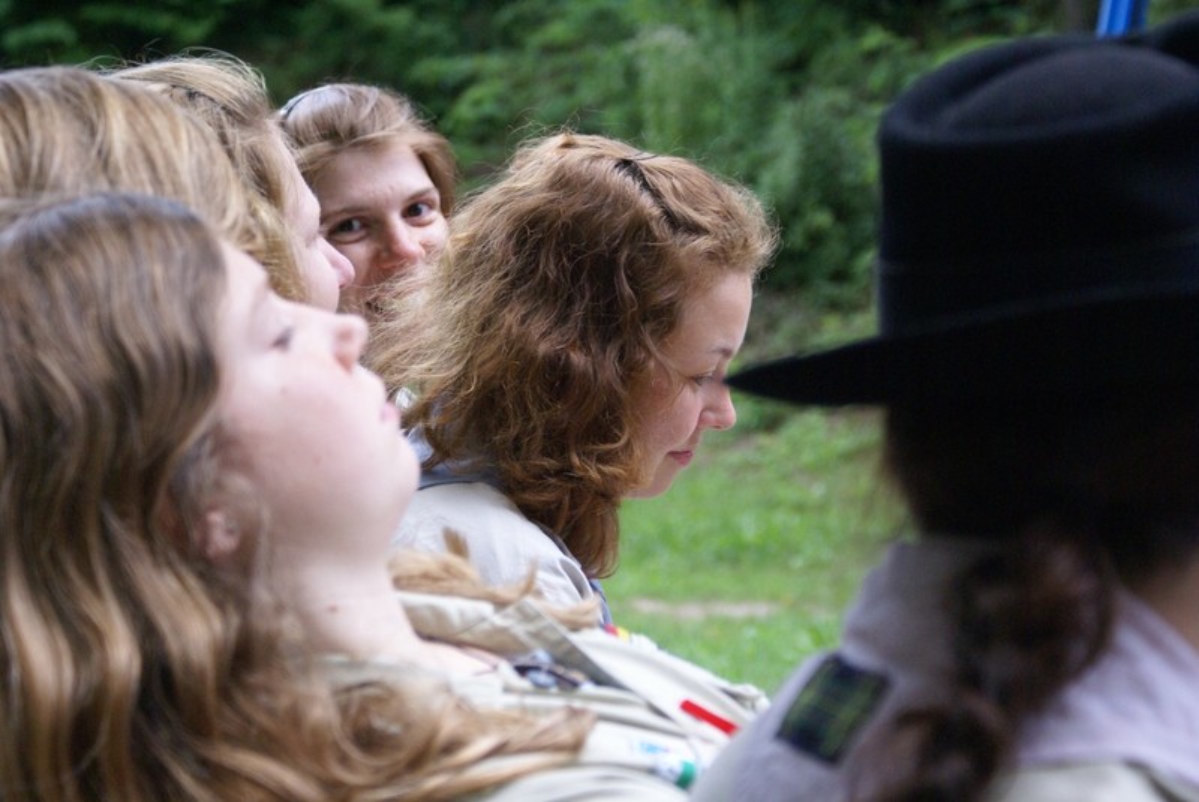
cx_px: 600
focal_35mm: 105
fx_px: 3500
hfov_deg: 19.4
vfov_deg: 13.1
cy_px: 401
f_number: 5.6
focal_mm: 70
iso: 640
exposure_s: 1/250
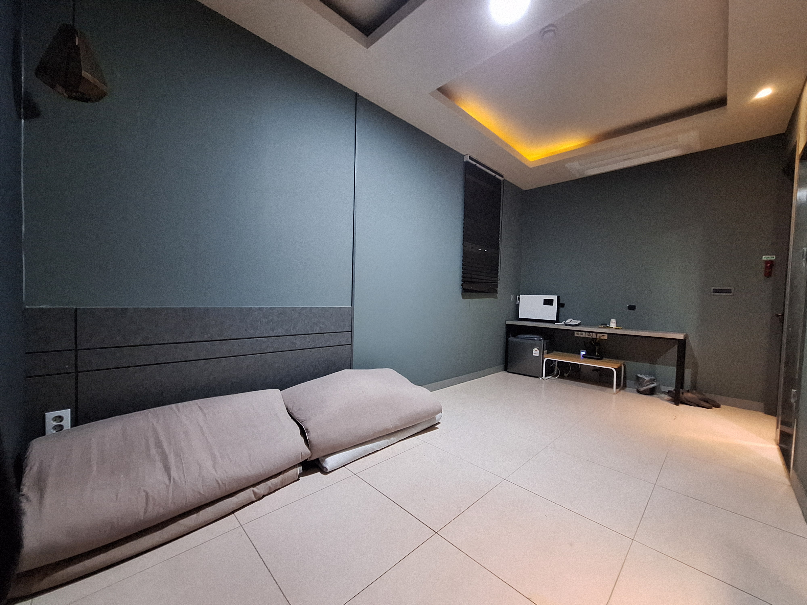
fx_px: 303
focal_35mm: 13
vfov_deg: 89.9
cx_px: 404
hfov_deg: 106.2
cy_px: 302
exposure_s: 1/20
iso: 500
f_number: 2.2
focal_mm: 1.74
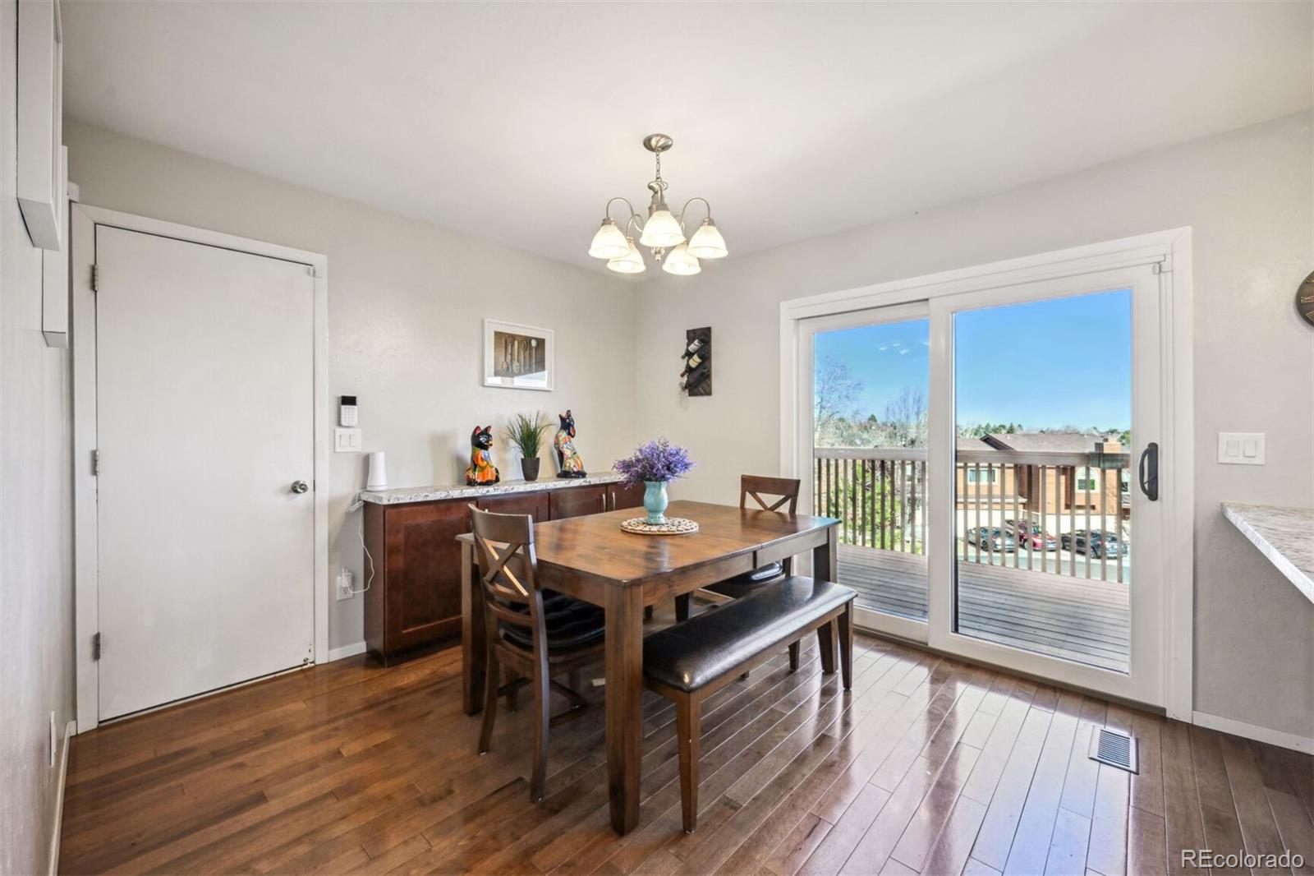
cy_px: 438
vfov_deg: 81.2
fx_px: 511
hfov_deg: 104.3
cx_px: 657
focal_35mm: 14
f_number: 9
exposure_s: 1/60
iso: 400
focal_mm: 14
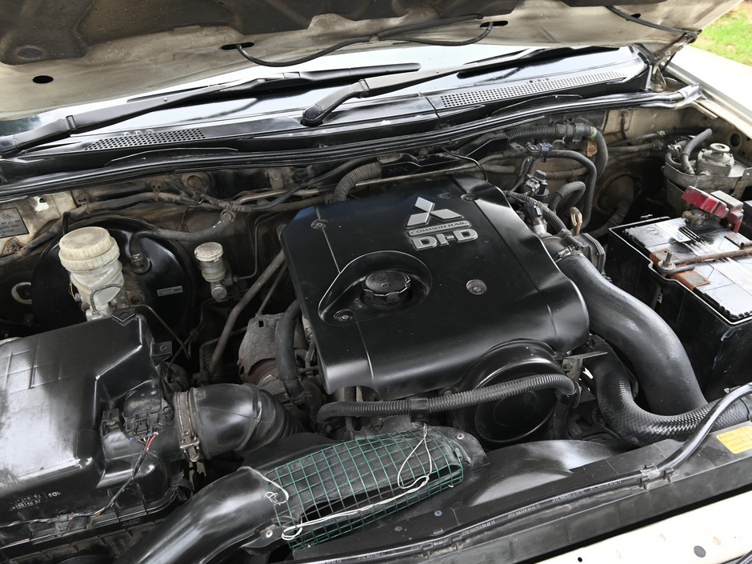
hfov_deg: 65.2
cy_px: 293
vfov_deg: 51.3
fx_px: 587
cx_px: 412
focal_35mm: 27
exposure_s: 1/45
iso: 200
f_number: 6.7
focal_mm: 24
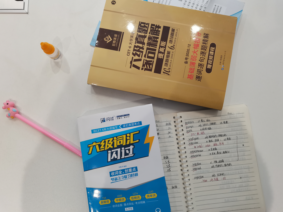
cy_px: 106
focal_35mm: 26
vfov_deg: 53.1
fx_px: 213
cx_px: 142
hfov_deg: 67.3
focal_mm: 5.58
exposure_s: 1/60
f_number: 1.8
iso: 160
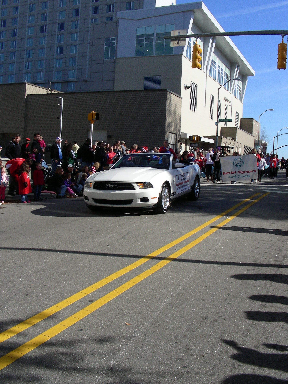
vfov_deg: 49.0
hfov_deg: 37.7
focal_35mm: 38
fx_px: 422
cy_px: 192
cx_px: 144
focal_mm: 6.3
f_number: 5.6
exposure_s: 1/444
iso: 50
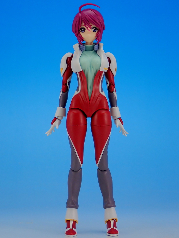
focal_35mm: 82
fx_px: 565
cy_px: 119
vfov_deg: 23.8
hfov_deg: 18.0
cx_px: 90
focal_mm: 14.62
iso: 100
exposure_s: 1/20
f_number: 4.3
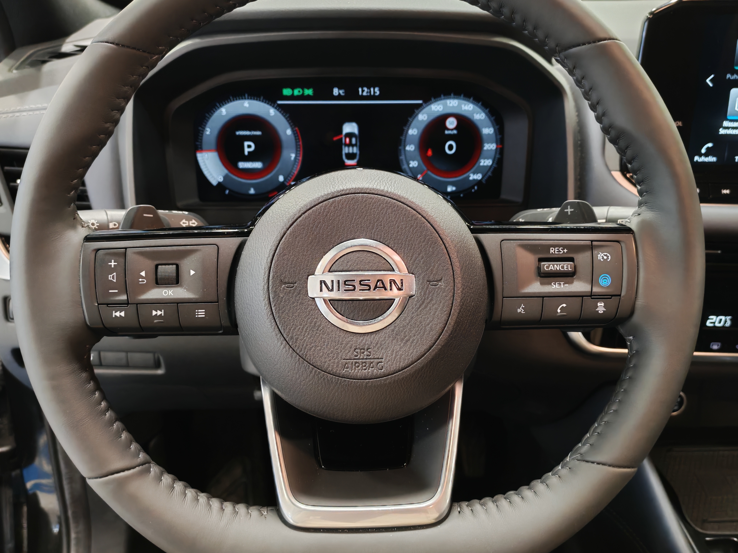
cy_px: 276
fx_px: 704
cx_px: 369
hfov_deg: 55.4
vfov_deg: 42.9
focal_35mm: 33
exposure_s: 1/50
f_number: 1.9
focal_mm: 6.12
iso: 2000
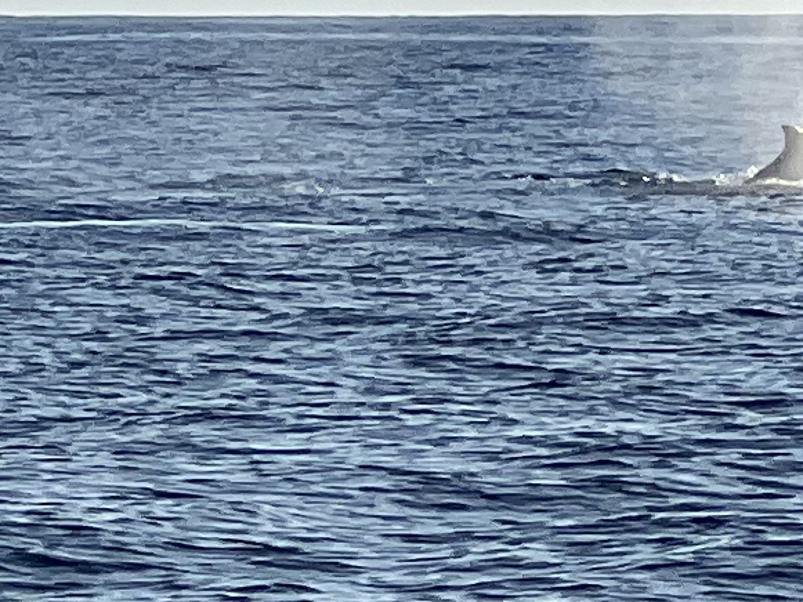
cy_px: 197
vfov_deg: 2.8
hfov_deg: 3.7
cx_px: 393
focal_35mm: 534
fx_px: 12390
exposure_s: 1/2801
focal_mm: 9
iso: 32
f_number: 2.8
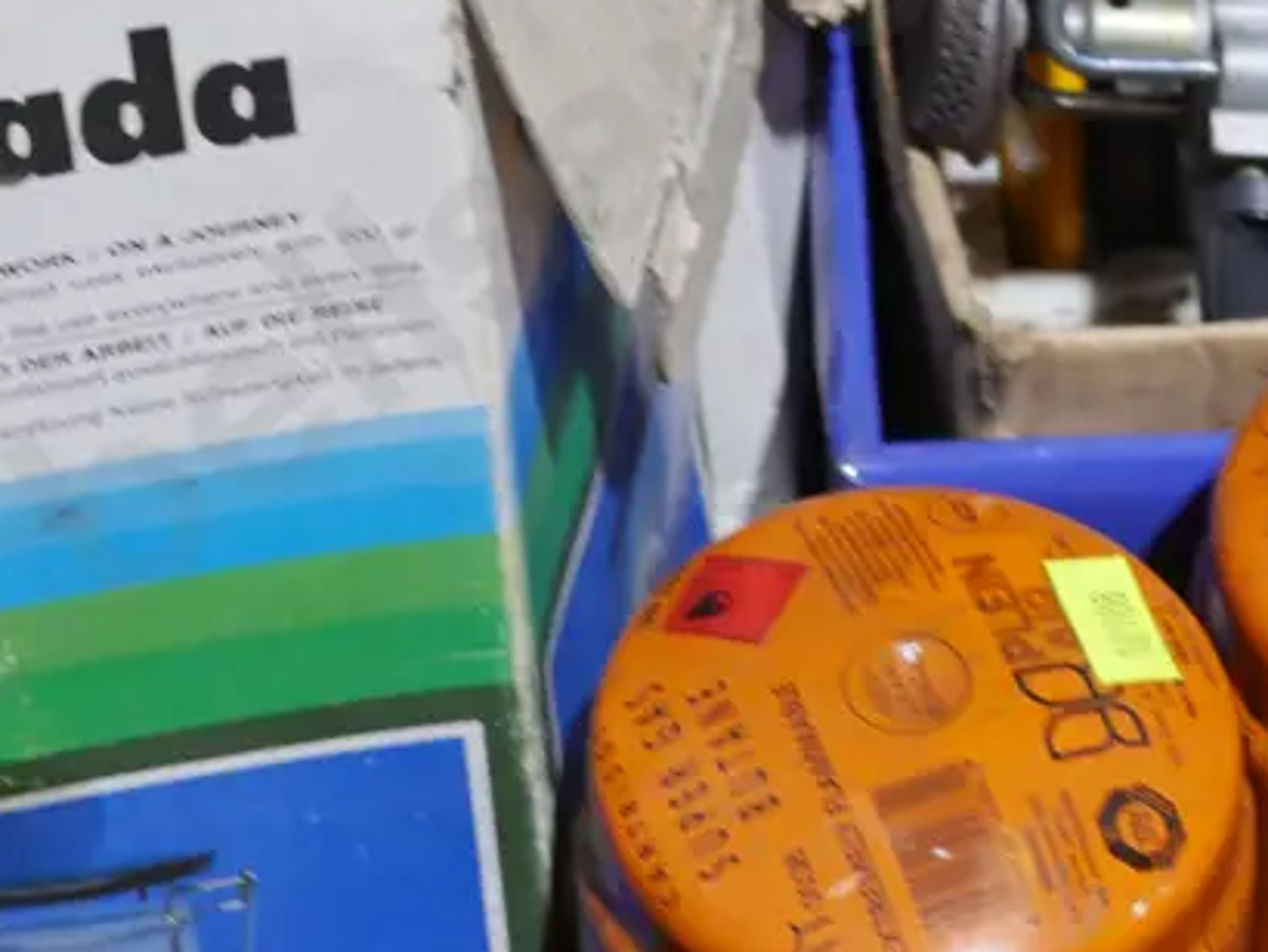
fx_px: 5315
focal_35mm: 145
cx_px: 755
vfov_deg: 10.2
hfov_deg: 13.6
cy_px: 48
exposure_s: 1/60
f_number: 5.4
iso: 1000
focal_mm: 29
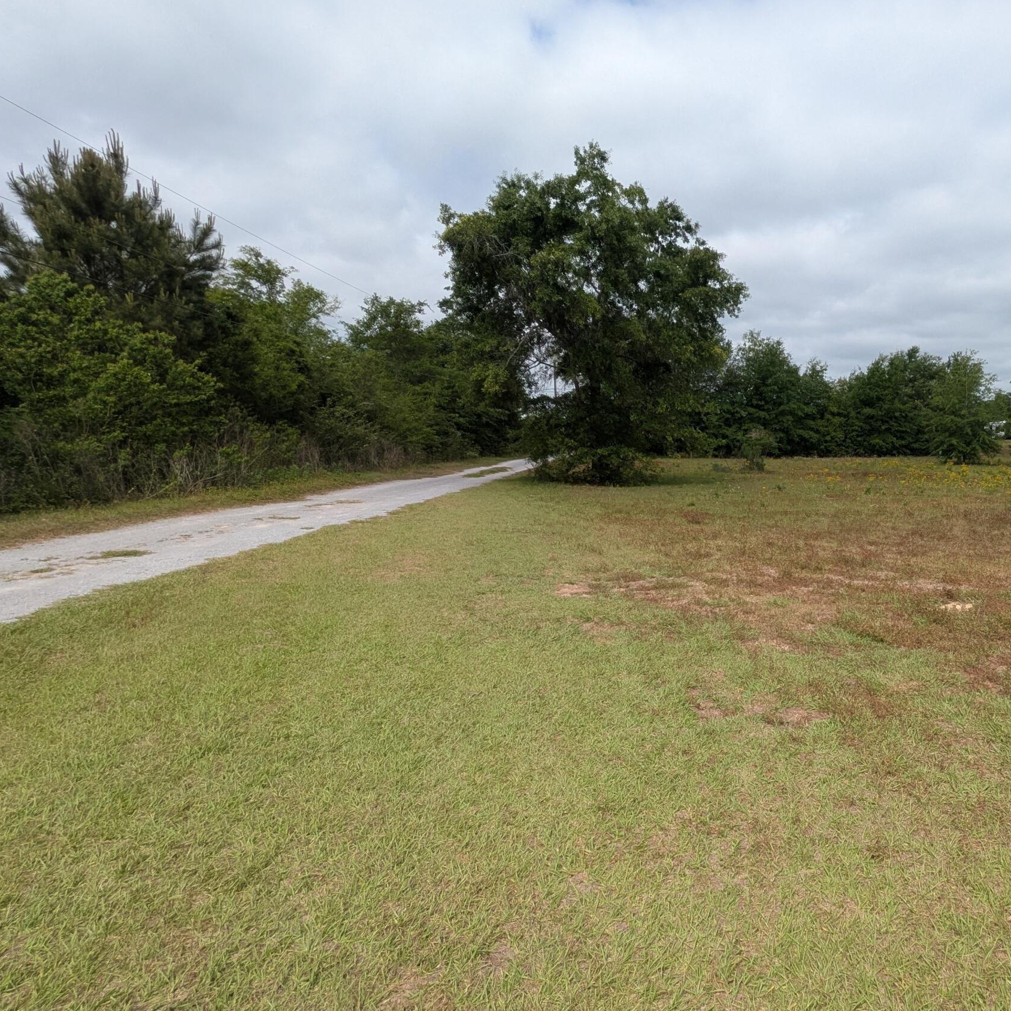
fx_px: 727
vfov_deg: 69.5
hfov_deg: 65.0
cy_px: 544
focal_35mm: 22
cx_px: 771
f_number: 2.2
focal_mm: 1.83
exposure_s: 1/1852
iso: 49
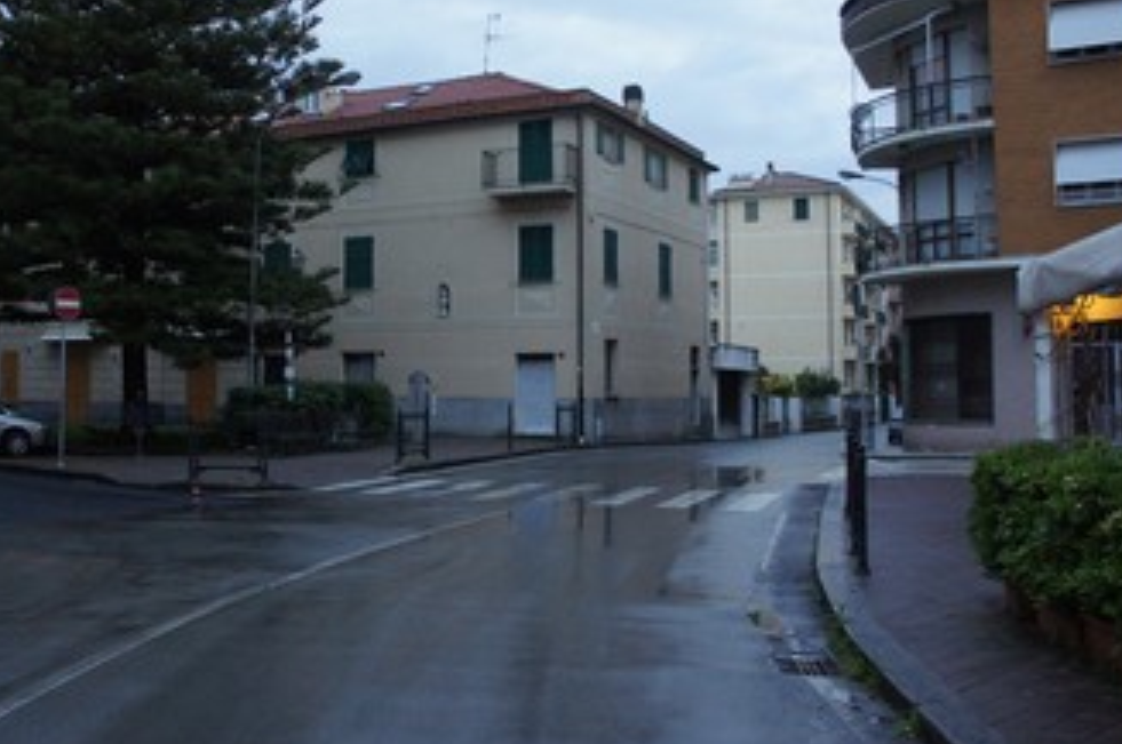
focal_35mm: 38
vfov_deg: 34.9
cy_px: 319
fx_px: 1183
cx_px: 419
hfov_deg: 50.2
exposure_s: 1/160
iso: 1600
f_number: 3.5
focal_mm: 18
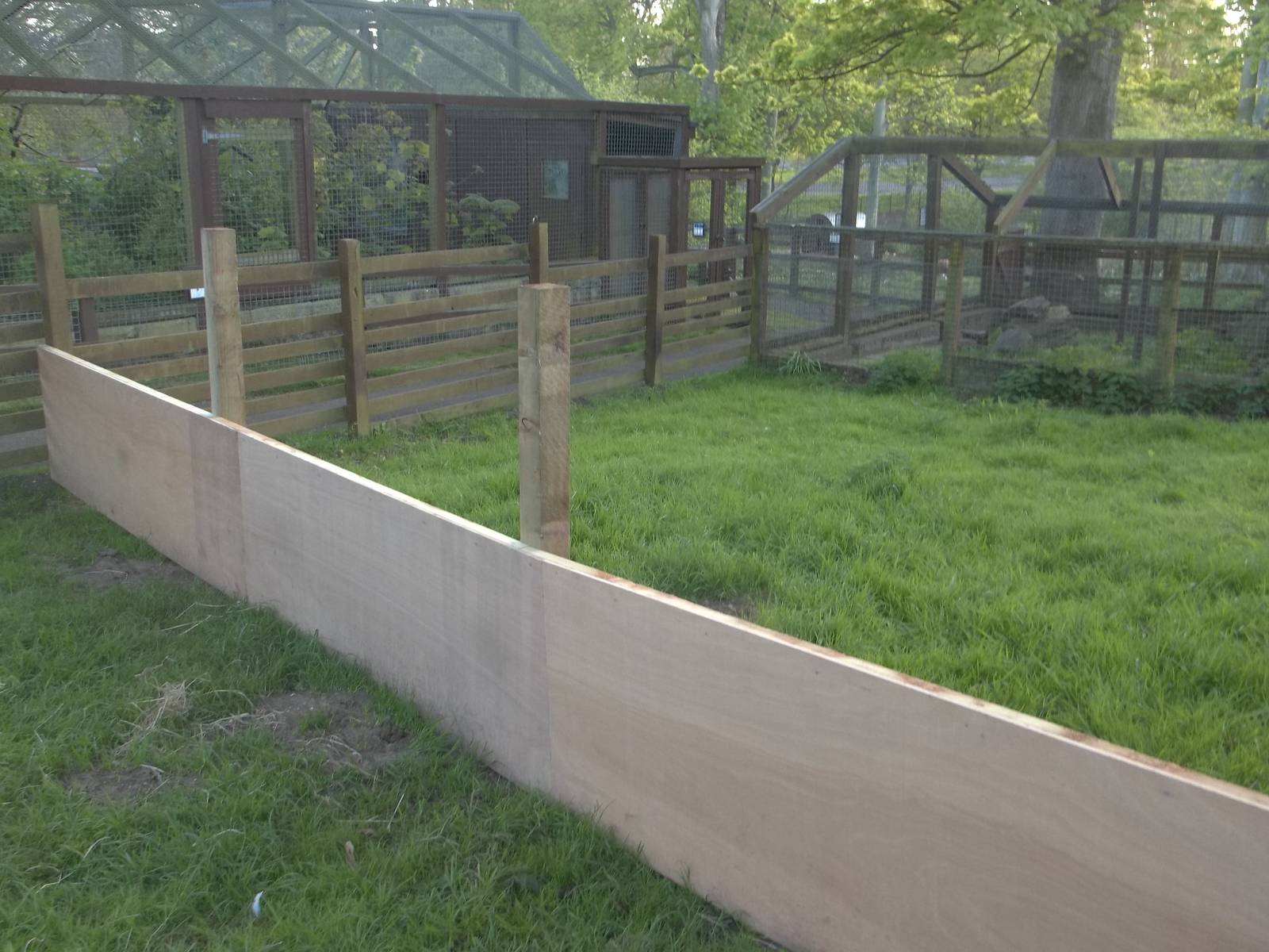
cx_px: 634
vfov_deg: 42.9
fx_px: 1210
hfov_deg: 55.4
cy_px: 476
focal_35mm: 33
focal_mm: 5.9
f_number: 3.3
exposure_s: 1/30
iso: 93
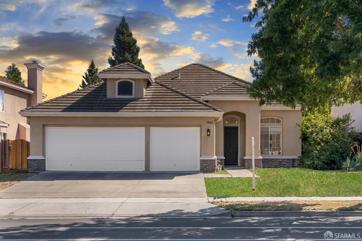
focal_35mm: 43
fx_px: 432
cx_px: 181
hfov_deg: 45.4
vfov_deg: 31.2
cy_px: 120
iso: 250
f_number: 9
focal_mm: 43
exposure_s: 1/400
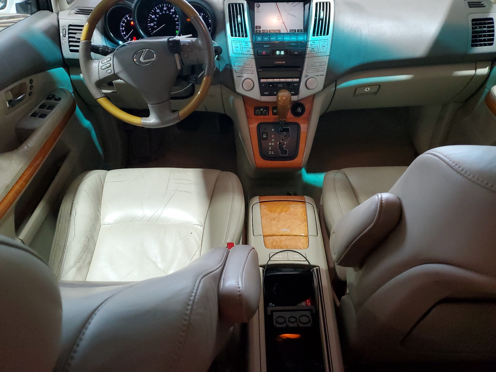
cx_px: 248
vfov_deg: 53.1
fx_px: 373
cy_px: 186
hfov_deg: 67.3
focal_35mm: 26
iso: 362
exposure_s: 1/60.2
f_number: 1.5
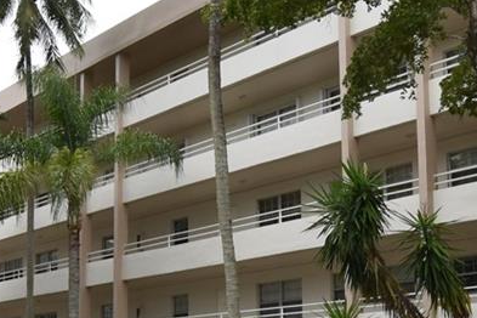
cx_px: 176
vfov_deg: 21.7
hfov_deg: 32.7
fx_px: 808
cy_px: 295
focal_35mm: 61
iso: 200
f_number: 8
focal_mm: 10
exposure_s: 1/400
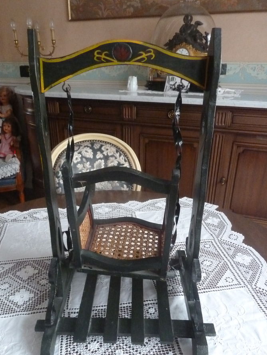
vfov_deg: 63.2
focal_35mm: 28
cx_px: 118
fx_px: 288
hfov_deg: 49.7
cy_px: 198
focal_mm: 4.1
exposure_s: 1/15
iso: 800
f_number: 3.3
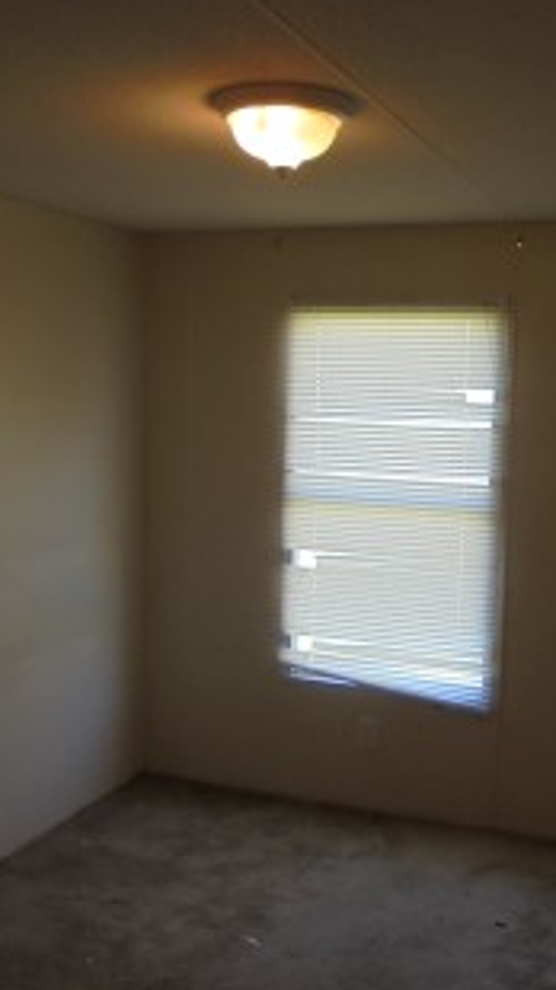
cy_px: 498
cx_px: 334
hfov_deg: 30.3
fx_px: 1024
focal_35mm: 39
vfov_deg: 51.6
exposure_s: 1/50
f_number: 3.5
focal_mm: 4.6
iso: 100
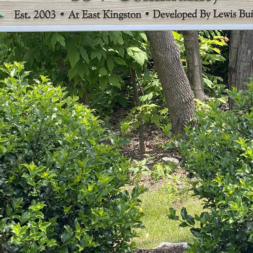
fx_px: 827
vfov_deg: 17.2
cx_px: 148
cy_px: 45
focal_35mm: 100
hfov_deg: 17.4
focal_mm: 6
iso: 20
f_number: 2
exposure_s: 1/320
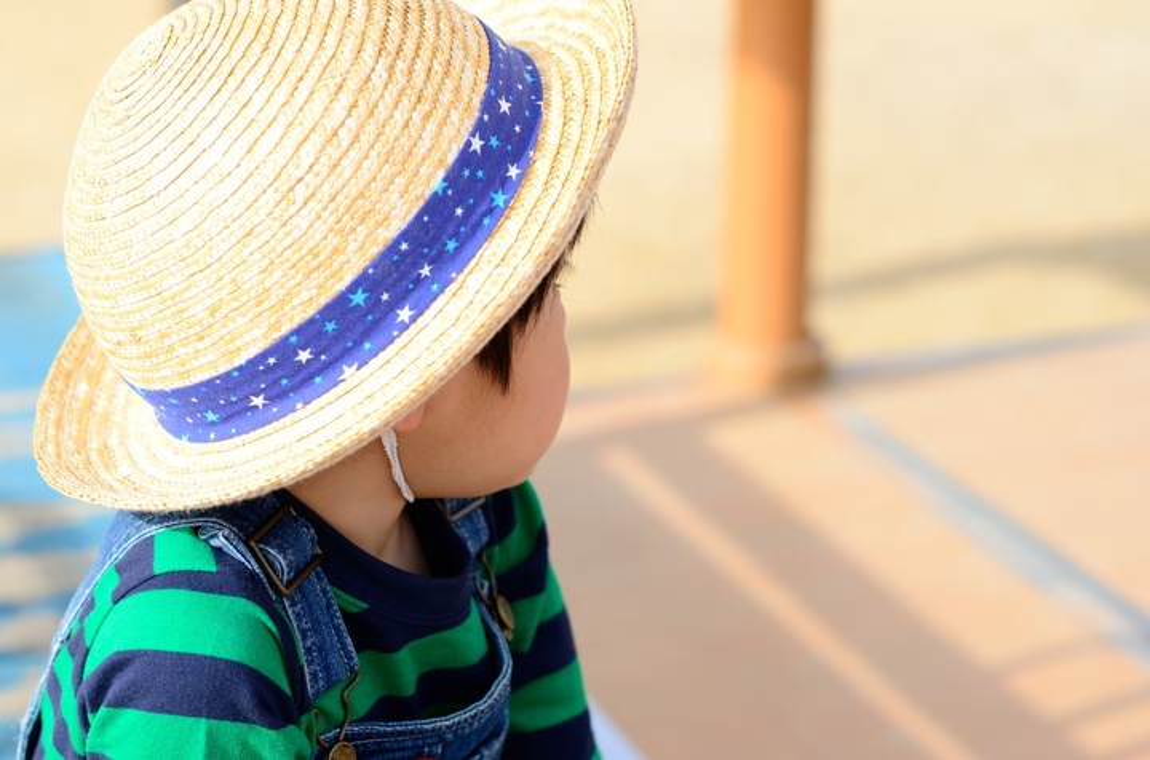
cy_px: 380
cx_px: 575
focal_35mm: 75
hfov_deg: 27.1
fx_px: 2390
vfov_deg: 18.1
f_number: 3.5
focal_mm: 50
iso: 125
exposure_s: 1/500
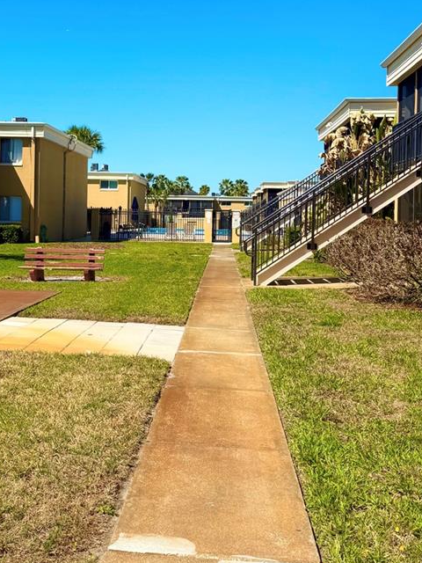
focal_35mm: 45
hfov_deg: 32.0
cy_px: 214
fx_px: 731
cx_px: 149
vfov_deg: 41.8
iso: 80
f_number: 1.78
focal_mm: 6.76
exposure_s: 1/5714
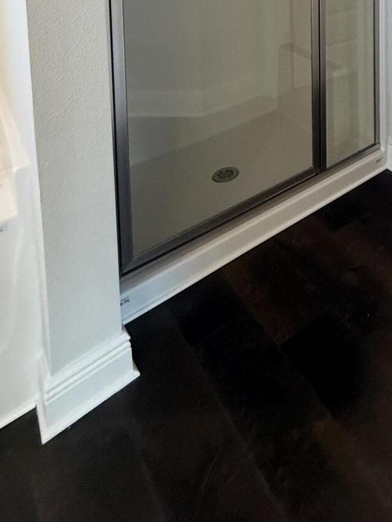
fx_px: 498
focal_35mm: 33
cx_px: 407
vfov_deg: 40.8
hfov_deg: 37.5
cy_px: -87
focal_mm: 2.22
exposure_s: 1/120
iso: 320
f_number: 2.2
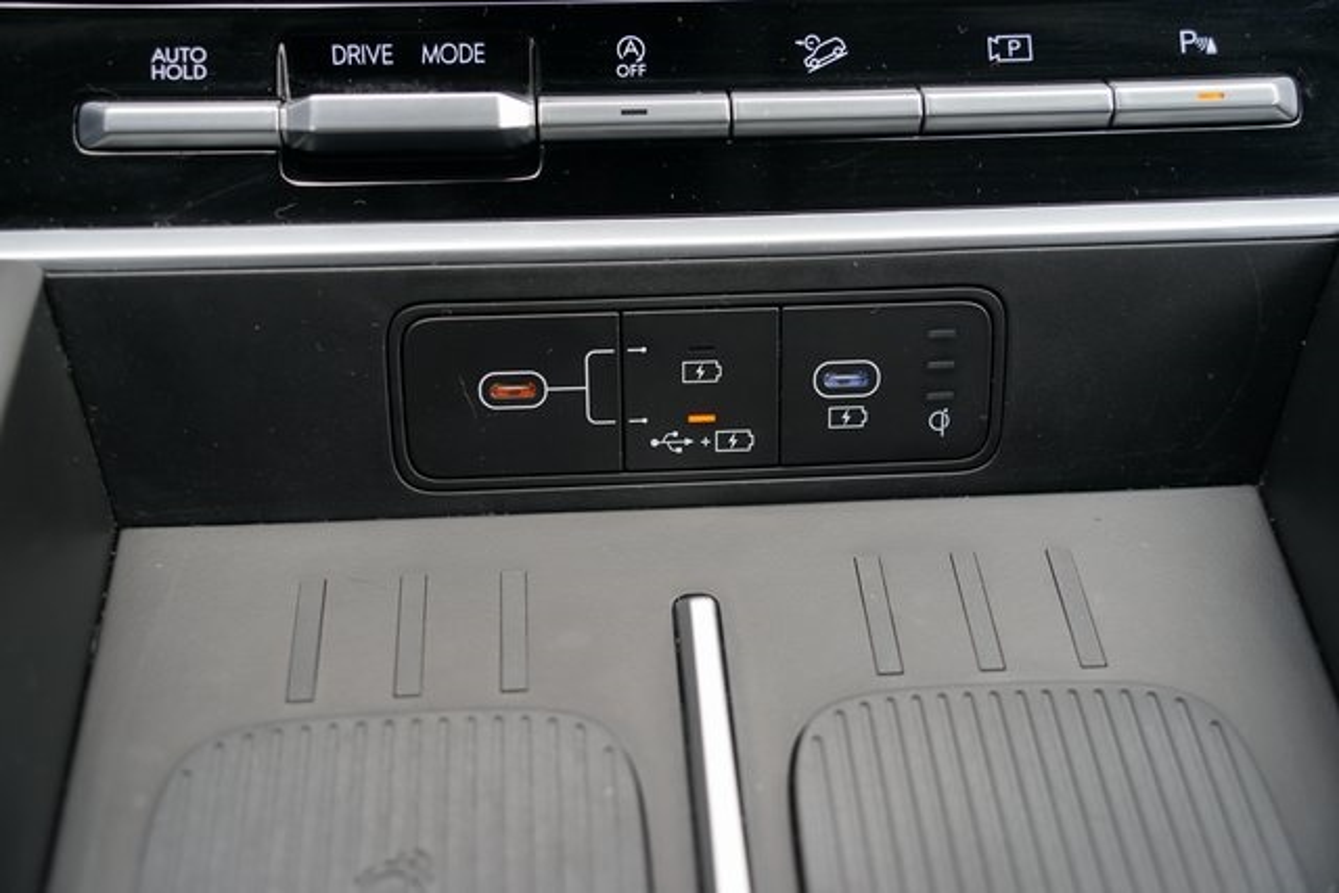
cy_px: 446
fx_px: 1525
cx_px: 670
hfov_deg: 47.4
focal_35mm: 41
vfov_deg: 32.6
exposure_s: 1/60
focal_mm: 41
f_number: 4
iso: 200
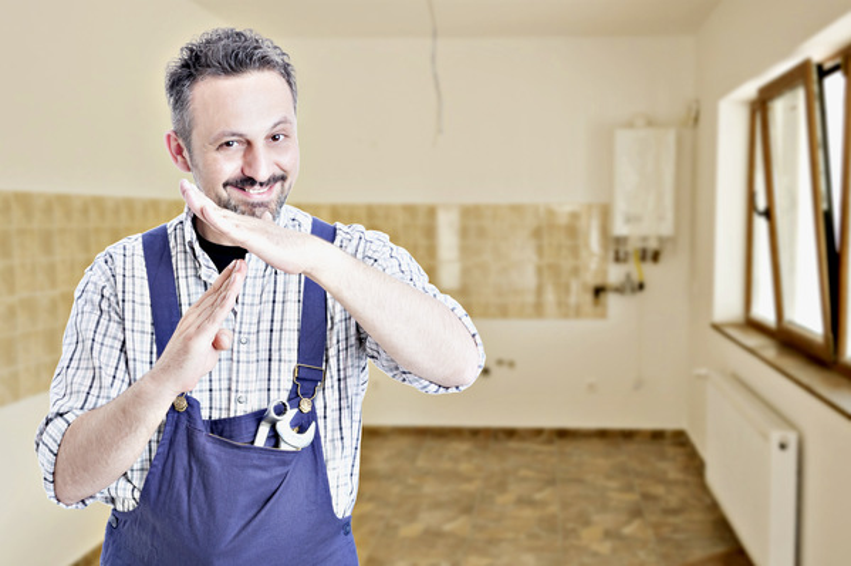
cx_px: 426
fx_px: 1133
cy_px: 283
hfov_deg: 41.2
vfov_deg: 28.0
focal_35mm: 48
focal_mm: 32
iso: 200
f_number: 11
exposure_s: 1/160
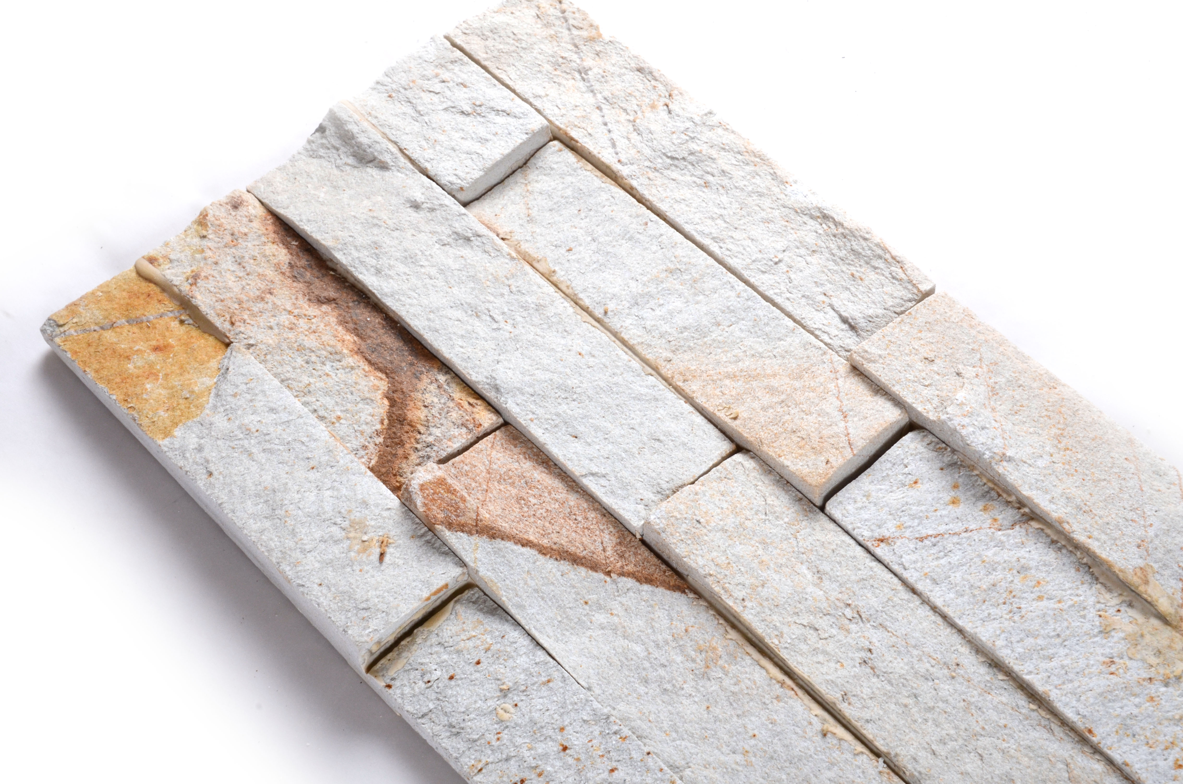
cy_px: 392
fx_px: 2066
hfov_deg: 32.0
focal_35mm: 63
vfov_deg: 21.5
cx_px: 592
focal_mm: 42
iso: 320
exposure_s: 1/160
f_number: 22
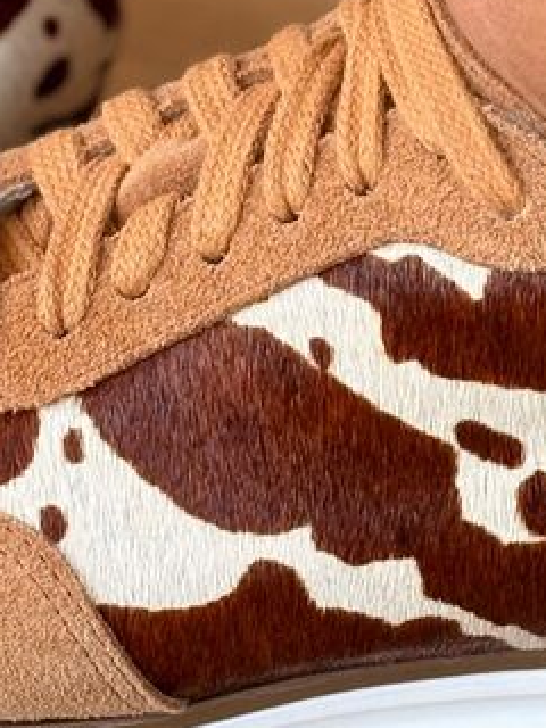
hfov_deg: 7.5
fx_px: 4164
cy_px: 225
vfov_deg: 10.0
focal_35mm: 198
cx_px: 238
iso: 32
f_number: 1.6
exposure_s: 1/50
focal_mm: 5.96
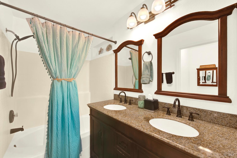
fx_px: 92
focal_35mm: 14
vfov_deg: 81.3
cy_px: 79
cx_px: 118
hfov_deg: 104.2
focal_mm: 14
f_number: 14
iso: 100
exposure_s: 1/4
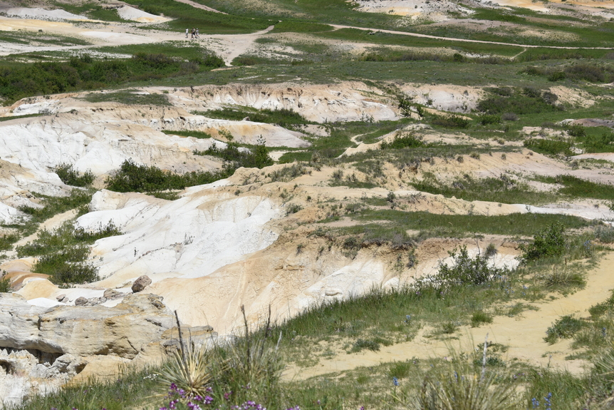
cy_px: 189
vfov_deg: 13.2
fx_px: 1774
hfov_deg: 19.6
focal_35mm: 104
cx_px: 234
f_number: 10
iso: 100
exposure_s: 1/400
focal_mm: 70
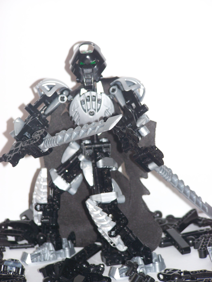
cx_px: 106
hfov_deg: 8.8
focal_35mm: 169
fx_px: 1378
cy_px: 141
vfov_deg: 11.7
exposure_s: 1/125
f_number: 3.2
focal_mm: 28
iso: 80
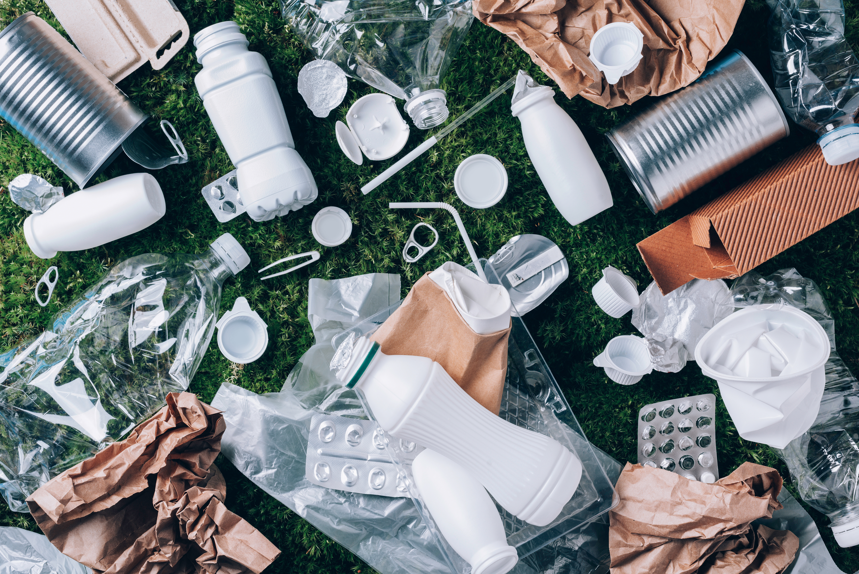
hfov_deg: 39.6
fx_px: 1193
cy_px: 287
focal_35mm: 50
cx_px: 430
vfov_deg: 27.0
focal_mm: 50
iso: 50
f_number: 11
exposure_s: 1/50
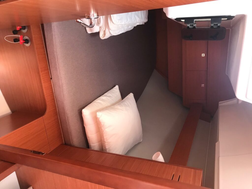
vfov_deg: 49.7
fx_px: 204
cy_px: 94
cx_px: 126
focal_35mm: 28
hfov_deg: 63.4
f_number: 1.8
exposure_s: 1/17
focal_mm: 3.99
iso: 40
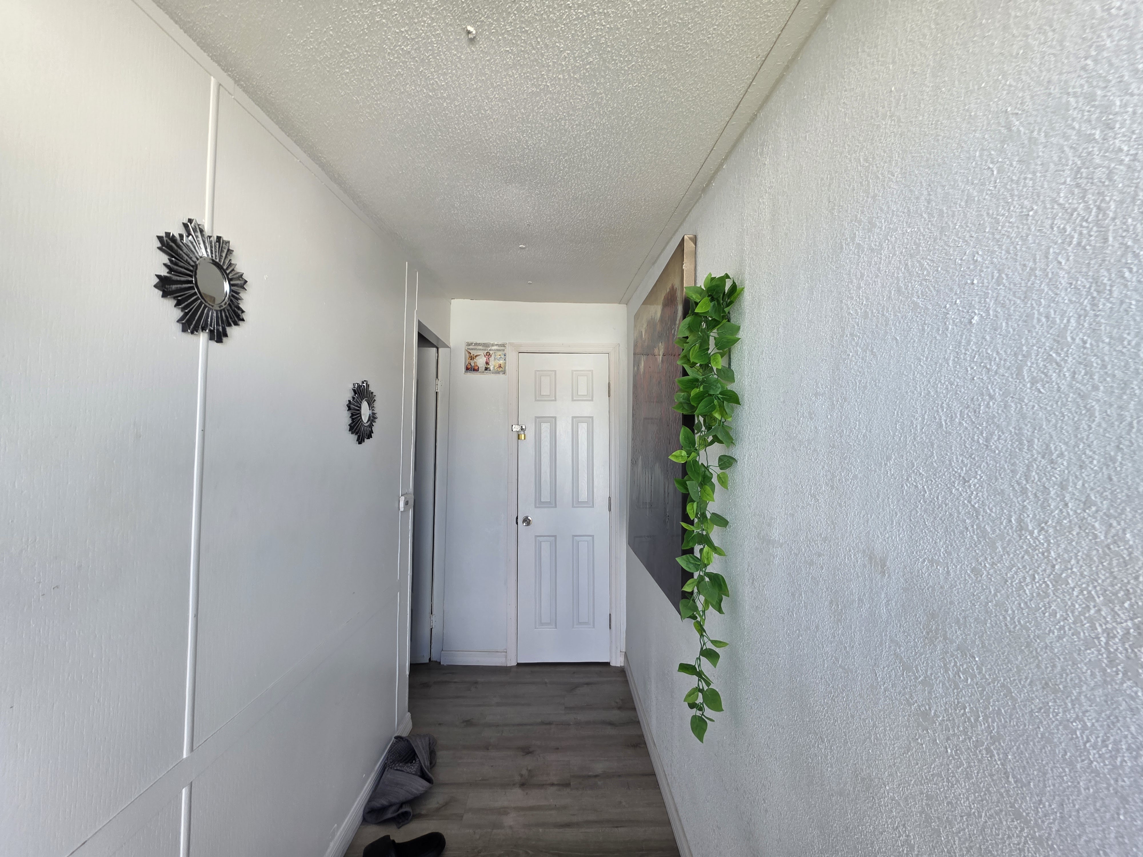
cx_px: 572
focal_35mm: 13
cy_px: 428
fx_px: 429
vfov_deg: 89.9
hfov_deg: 106.2
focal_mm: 2.2
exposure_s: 1/120
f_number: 1.9
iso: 40
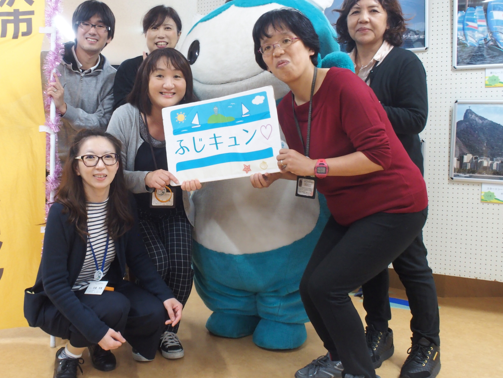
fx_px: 509
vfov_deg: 40.6
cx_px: 190
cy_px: 168
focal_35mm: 35
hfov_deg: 52.1
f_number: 5.6
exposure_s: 1/10
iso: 400
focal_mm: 6
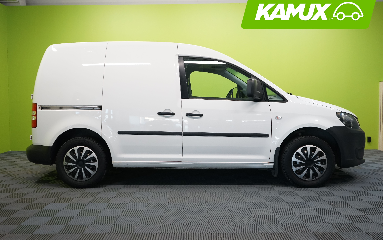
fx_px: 334
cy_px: 112
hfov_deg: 59.7
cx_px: 192
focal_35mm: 32
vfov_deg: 39.4
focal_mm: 31
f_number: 4.5
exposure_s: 1/50
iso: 1600
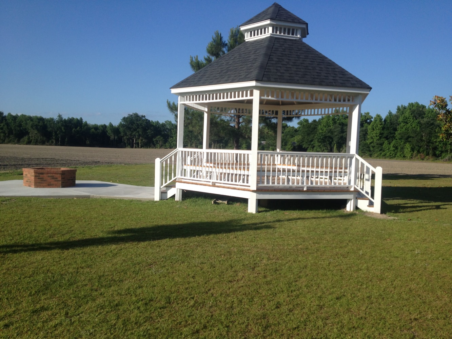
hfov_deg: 52.6
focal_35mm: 35
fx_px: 457
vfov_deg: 40.7
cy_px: 170
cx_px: 226
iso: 50
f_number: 2.4
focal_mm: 4.28
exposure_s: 1/1453
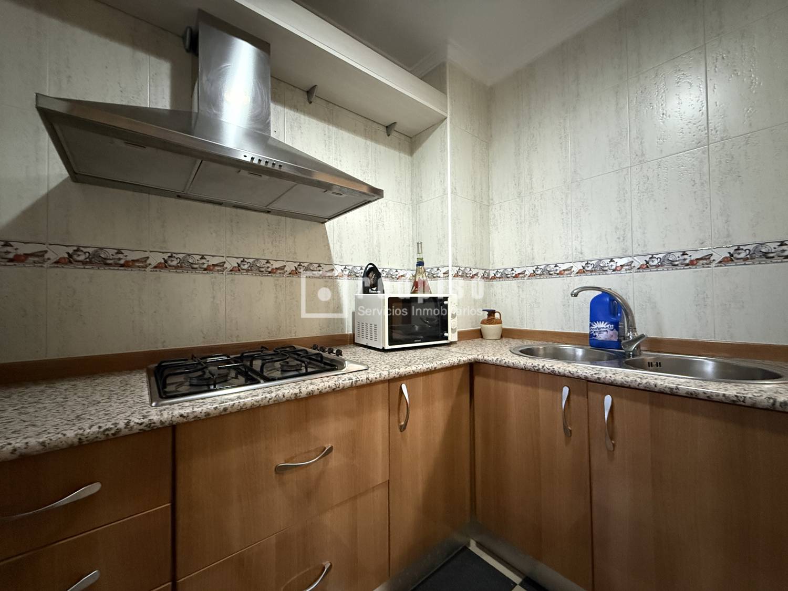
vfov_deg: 85.7
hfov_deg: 102.1
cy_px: 296
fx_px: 319
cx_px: 394
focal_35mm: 14
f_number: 2.2
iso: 1000
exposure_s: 1/50
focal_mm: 2.22
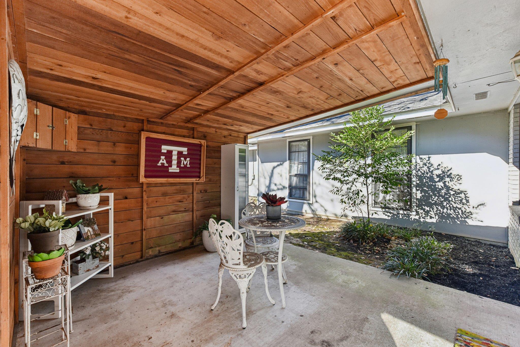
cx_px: 260
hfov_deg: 100.4
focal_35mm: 15
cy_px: 174
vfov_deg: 77.3
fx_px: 217
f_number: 8
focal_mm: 15
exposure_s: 1/125
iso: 400
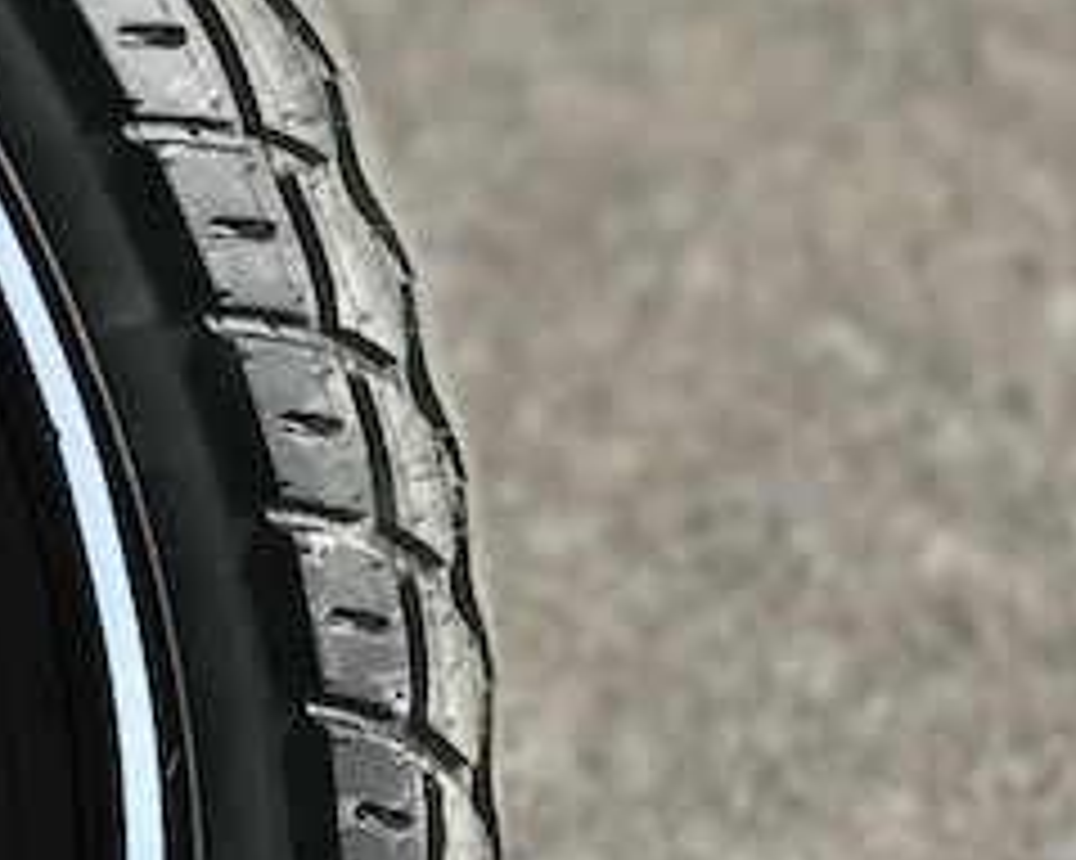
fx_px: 9486
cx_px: -1693
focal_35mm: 298
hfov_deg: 6.2
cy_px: 482
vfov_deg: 5.2
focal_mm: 6.6
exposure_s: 1/153
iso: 20
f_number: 2.8
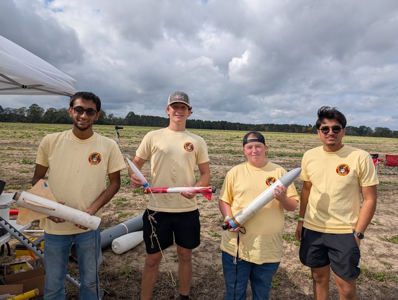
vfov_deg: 56.9
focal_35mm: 24
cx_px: 199
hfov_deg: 71.5
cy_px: 150
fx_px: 276
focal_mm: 6.9
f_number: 1.68
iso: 23
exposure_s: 1/1984
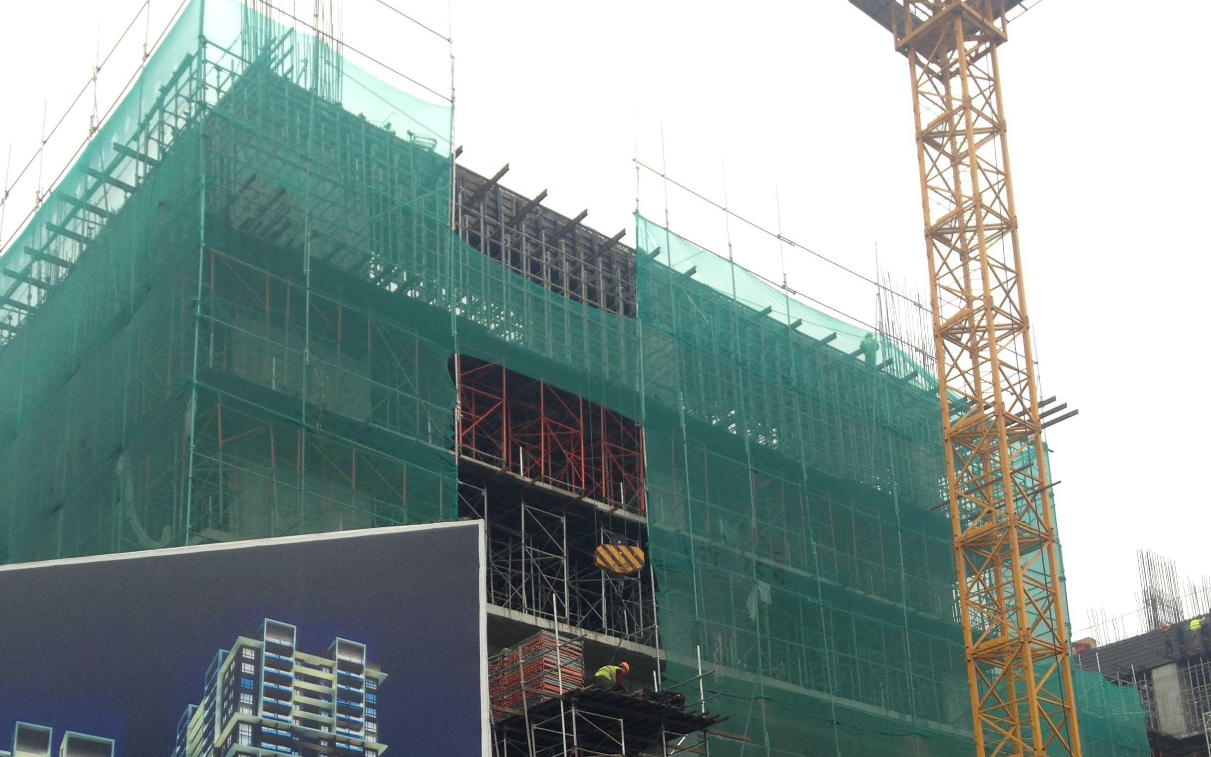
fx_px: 1551
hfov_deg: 42.6
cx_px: 602
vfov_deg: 26.2
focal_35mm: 47
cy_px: 732
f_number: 2.4
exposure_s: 1/753
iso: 50
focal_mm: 4.12
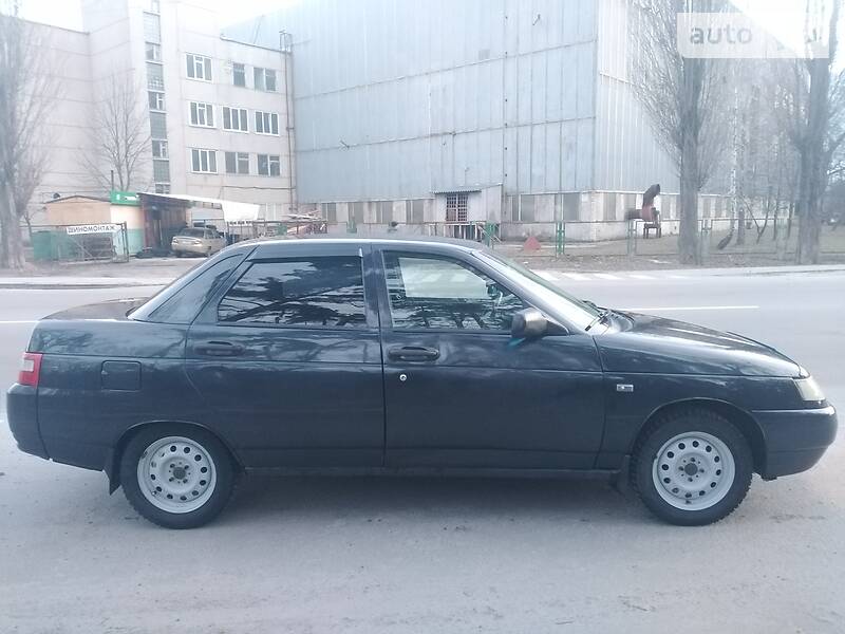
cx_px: 422
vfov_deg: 53.1
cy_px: 317
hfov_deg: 67.3
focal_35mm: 26
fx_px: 635
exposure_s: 1/15
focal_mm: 3.6
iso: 532
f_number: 1.8
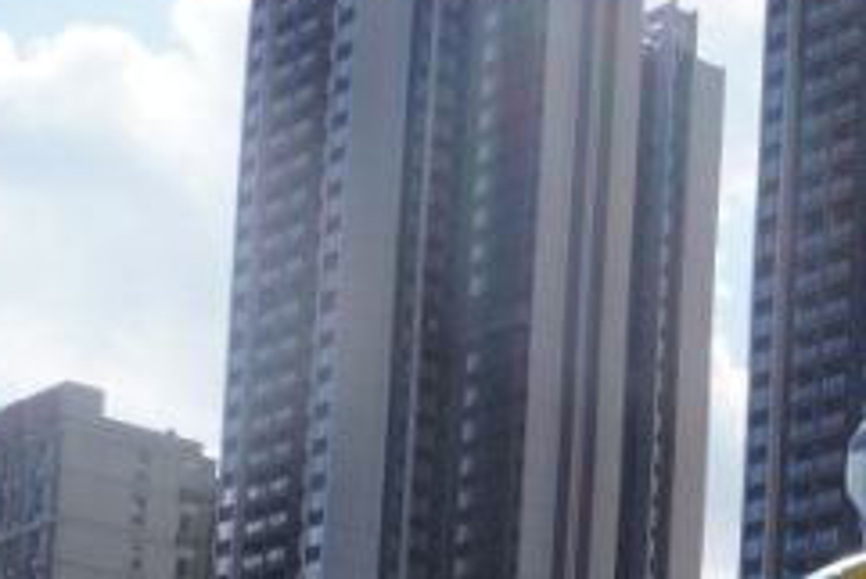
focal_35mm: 102
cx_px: 1617
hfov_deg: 16.4
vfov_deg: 12.3
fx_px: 2455
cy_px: 1059
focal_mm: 16
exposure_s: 1/320
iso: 100
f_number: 8
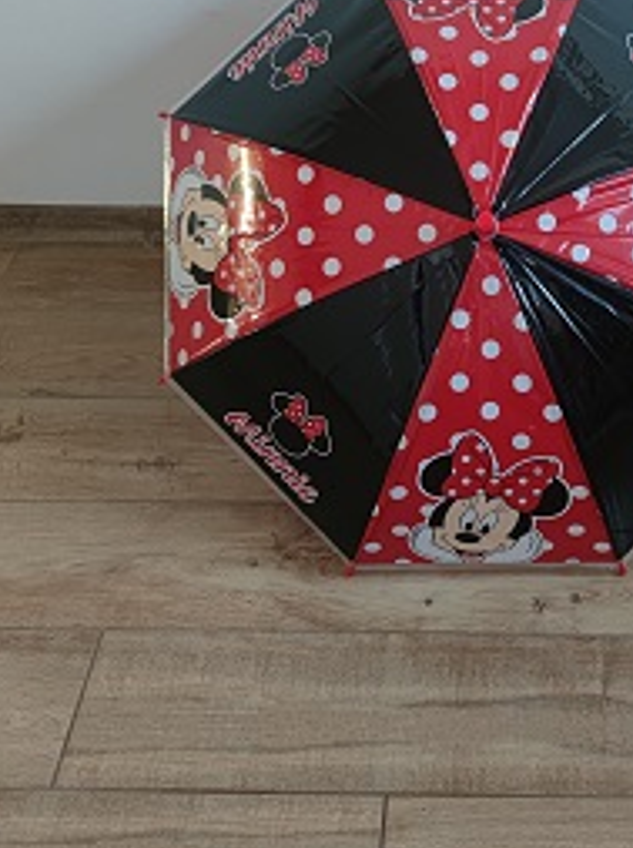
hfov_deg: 36.5
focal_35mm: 38
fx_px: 929
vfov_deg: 47.7
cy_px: 241
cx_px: 492
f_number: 1.69
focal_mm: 6.72
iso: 667
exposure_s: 1/50
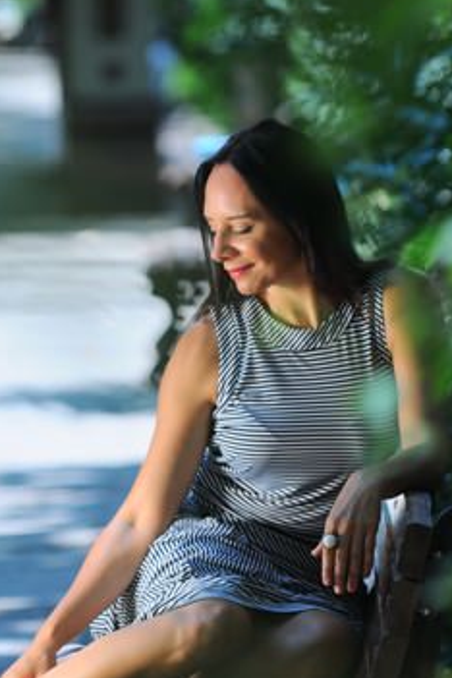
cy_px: 498
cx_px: 255
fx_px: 7492
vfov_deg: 5.2
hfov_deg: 3.5
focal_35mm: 398
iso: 200
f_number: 2.8
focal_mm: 155
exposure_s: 1/1000
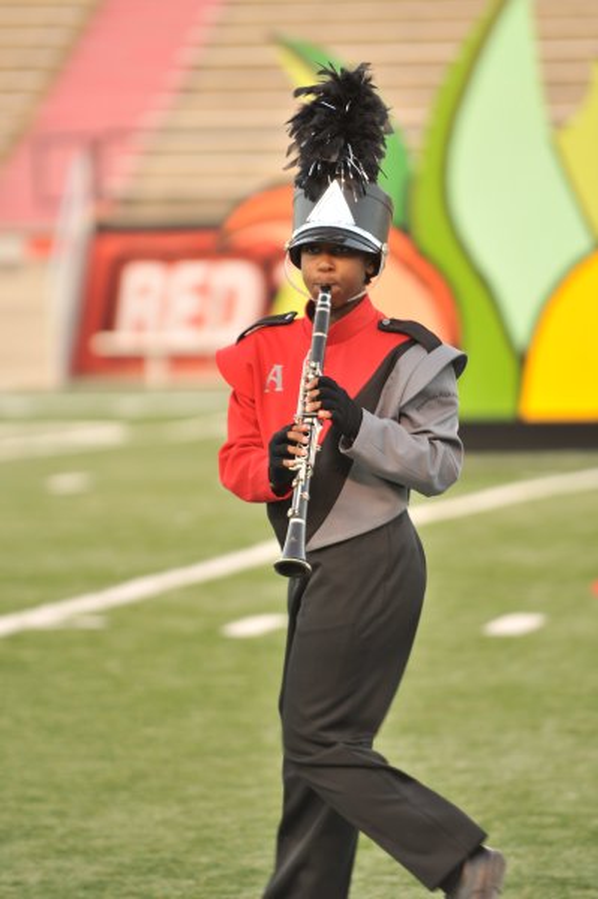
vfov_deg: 6.9
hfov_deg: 4.6
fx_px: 7487
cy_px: 450
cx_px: 299
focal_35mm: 300
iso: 200
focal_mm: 200
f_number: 2.8
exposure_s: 1/125
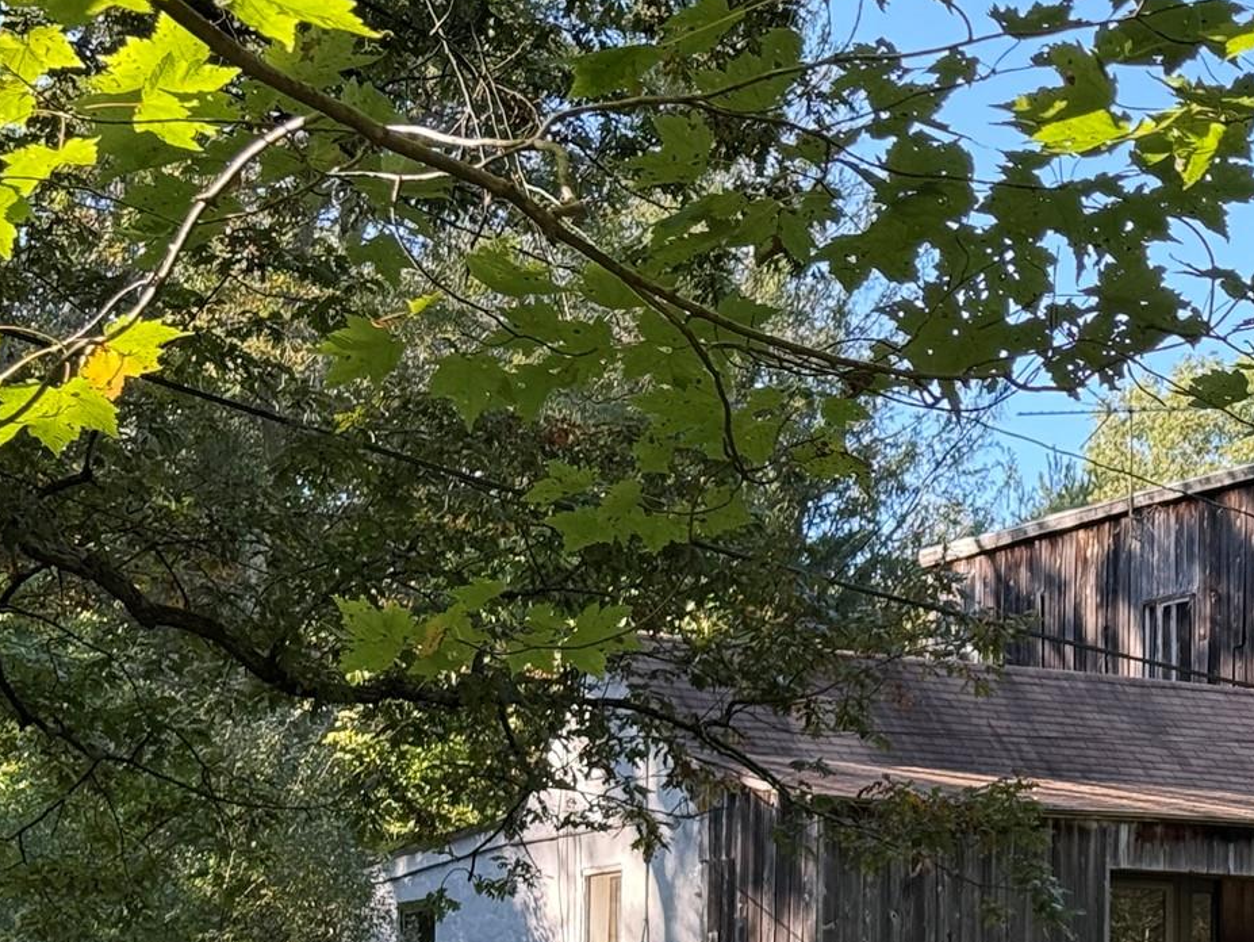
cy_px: 746
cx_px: 1292
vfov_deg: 13.9
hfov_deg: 18.0
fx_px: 3841
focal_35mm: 106
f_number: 1.78
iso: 80
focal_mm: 6.76
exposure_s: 1/298
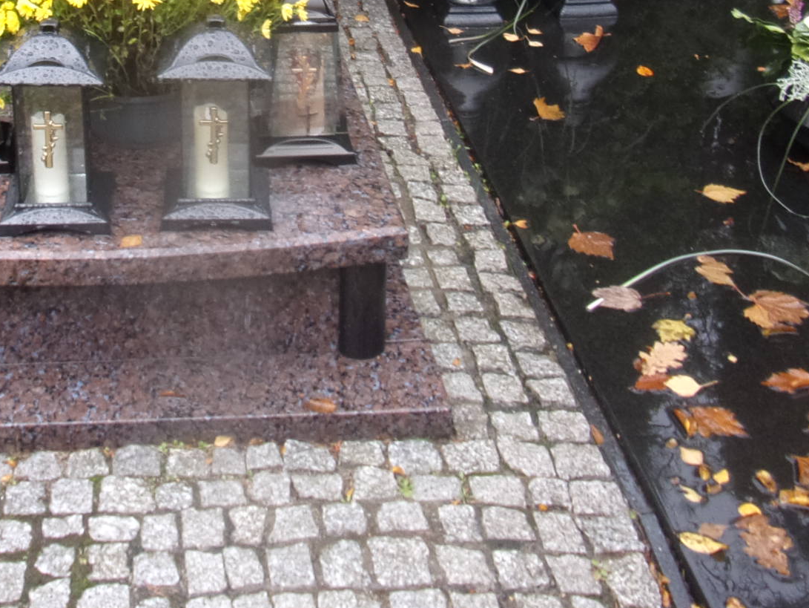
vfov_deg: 24.3
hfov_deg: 33.2
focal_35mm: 57
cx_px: 215
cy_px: -26
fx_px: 1333
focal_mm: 4.3
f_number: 3.3
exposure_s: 1/50
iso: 80
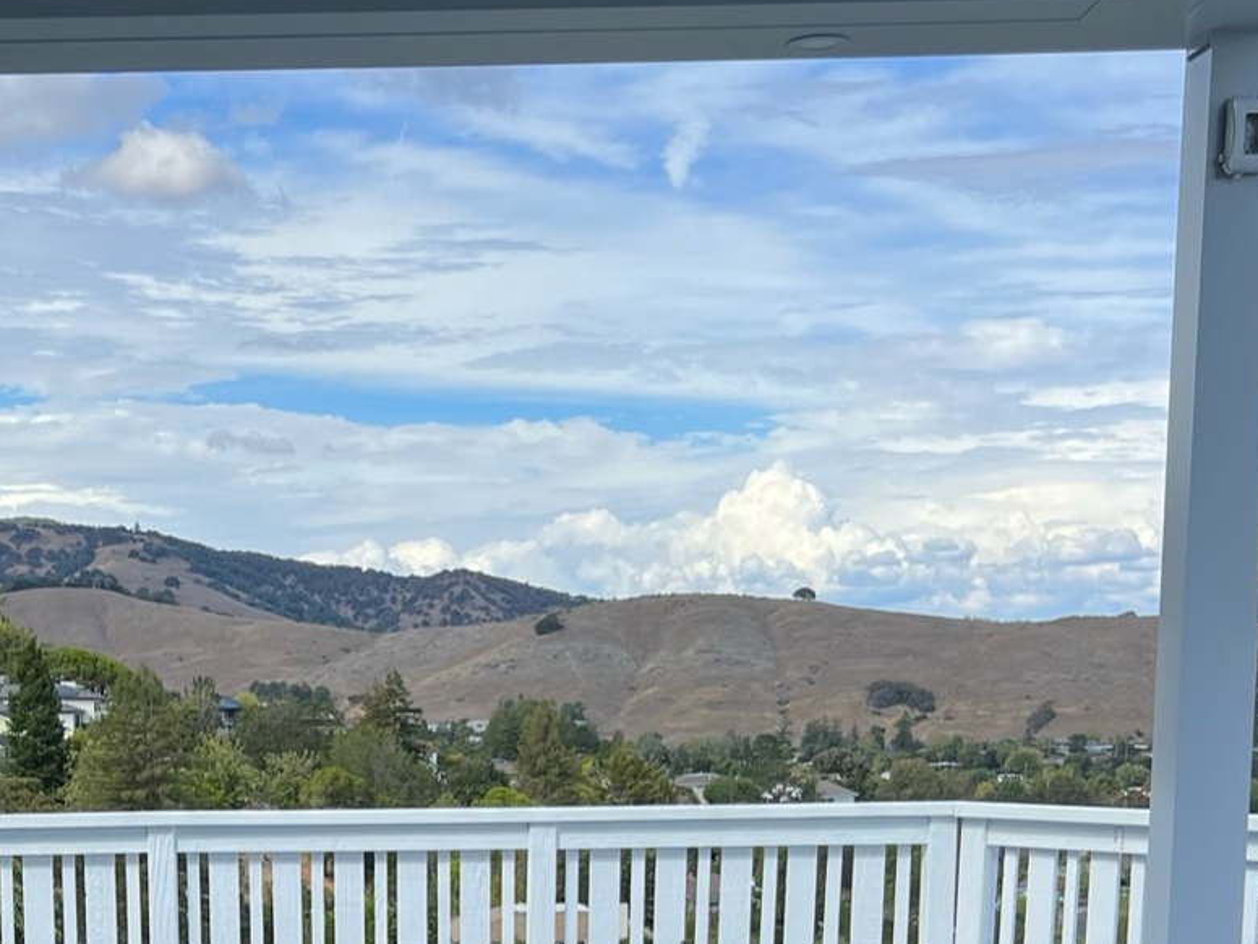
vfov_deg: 20.7
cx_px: 323
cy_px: 1078
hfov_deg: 28.6
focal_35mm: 67
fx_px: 2435
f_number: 1.5
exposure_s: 1/2915
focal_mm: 5.7
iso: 50
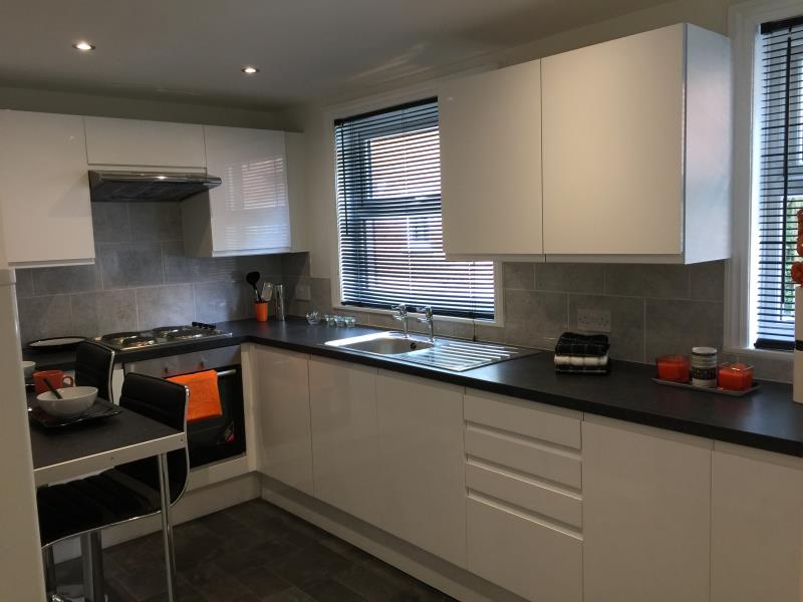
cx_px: 402
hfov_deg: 61.7
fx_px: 673
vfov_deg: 48.2
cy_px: 301
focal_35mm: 29
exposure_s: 1/33
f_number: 2.2
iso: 50
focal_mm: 4.15
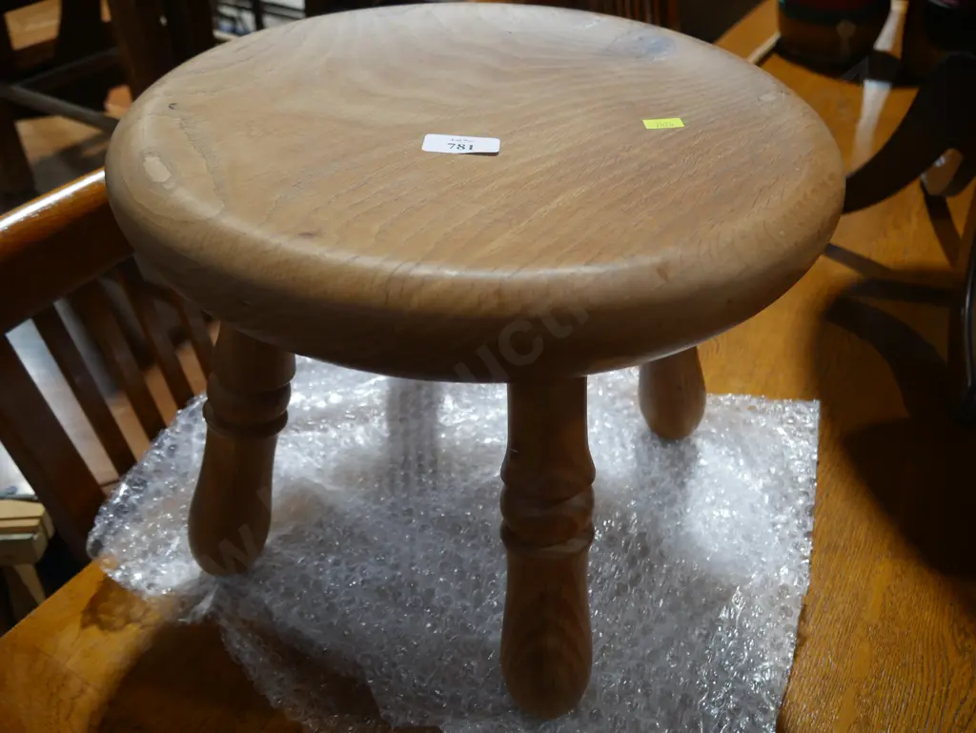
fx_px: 790
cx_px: 488
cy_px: 366
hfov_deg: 63.4
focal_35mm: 28
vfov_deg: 49.8
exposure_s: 1/60
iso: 320
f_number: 3.5
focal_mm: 14
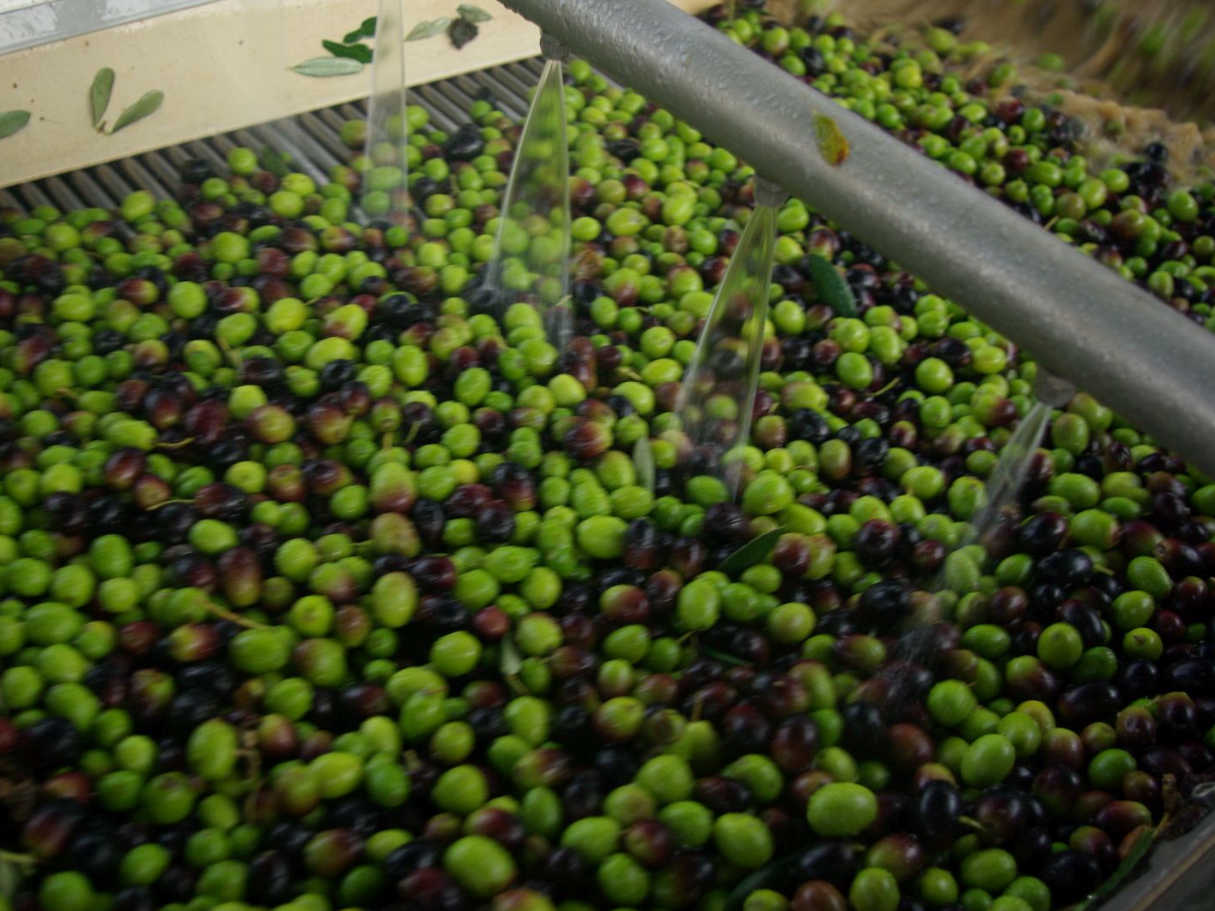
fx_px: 1369
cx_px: 569
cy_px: 457
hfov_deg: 47.8
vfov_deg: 36.8
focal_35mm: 39
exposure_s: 1/45
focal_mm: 24
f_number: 4
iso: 400
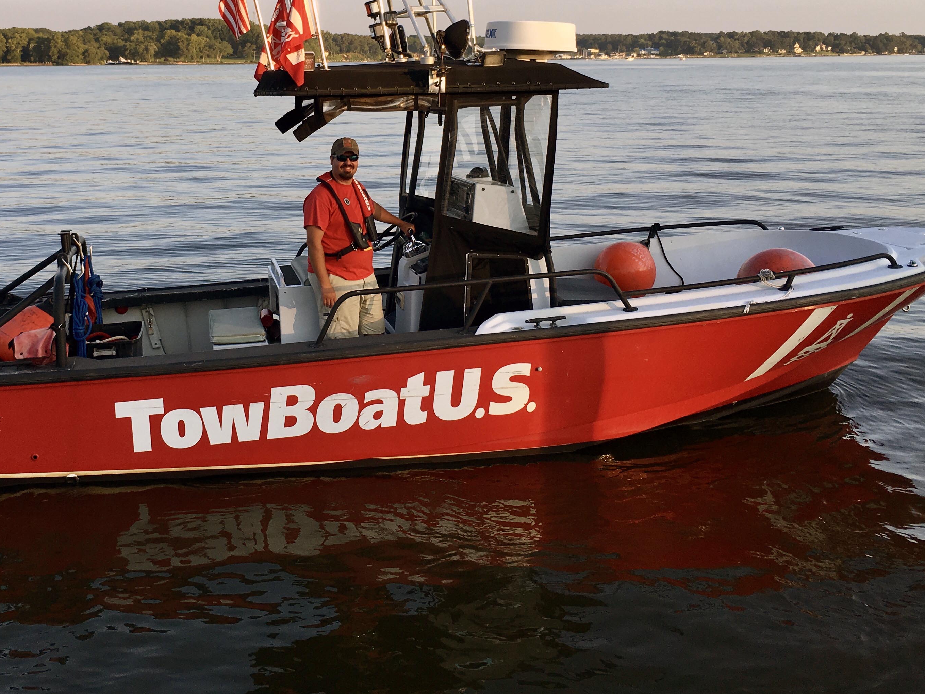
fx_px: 1149
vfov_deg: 33.0
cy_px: 182
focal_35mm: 43
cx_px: 334
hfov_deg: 43.4
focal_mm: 4.15
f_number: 2.2
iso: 25
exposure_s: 1/484
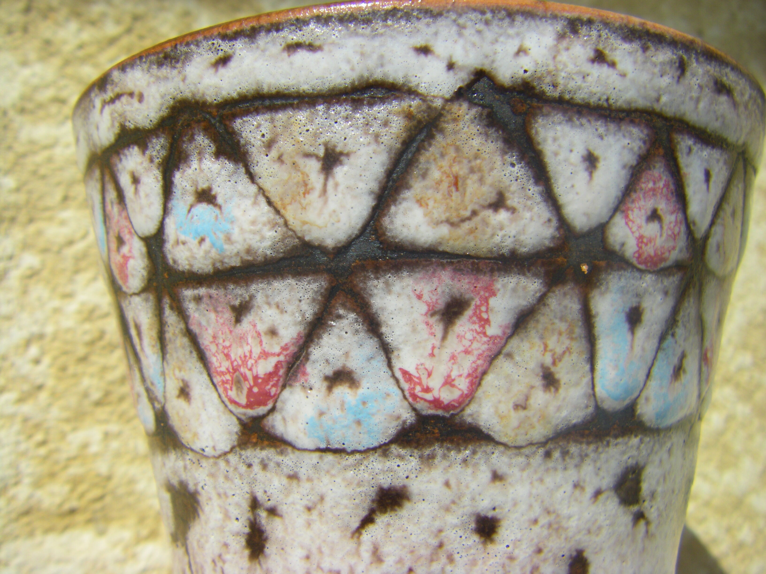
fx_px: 841
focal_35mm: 38
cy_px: 287
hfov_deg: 49.0
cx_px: 383
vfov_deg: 37.7
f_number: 7
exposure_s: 1/250
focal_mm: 6.3
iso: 64
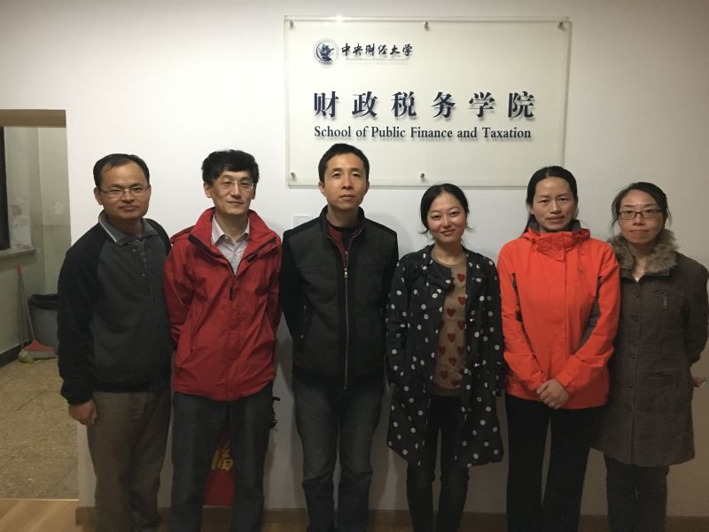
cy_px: 266
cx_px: 354
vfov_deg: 48.2
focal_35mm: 29
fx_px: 594
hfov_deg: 61.7
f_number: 2.2
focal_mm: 4.15
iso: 400
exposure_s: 1/17
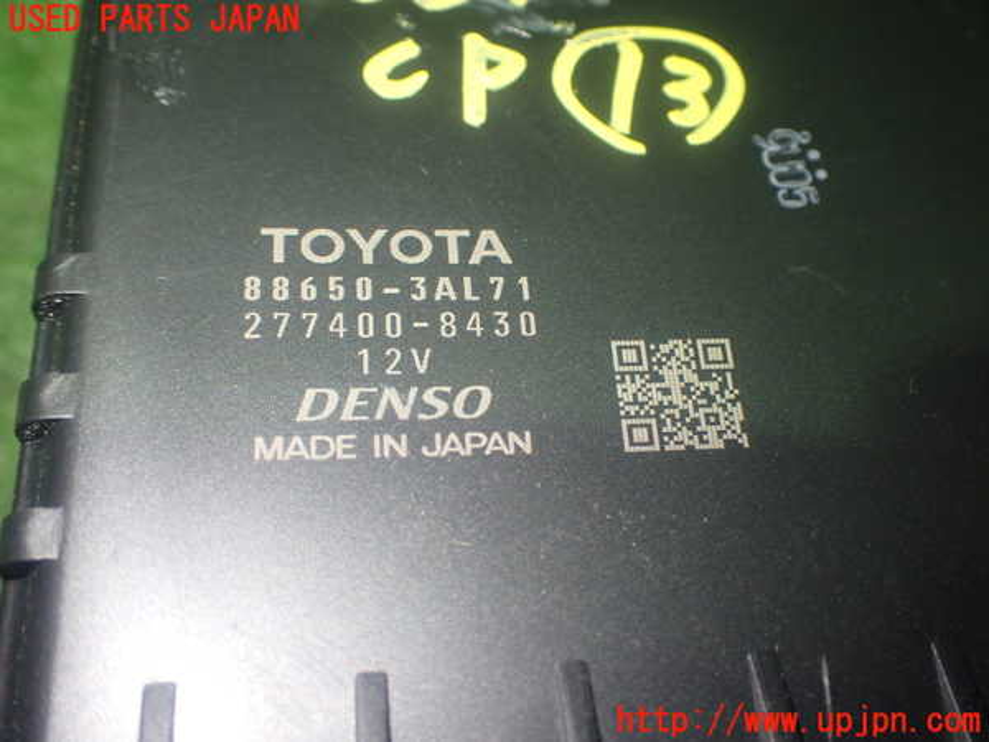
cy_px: 371
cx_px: 494
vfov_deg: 37.7
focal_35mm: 38
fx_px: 1086
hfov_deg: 49.0
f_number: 2.7
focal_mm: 6.83
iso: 400
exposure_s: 1/40
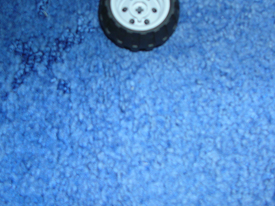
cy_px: 39
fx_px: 468
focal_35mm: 59
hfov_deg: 32.7
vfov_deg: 24.4
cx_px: 129
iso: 50
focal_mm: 5.8
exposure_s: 1/60.1
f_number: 2.8
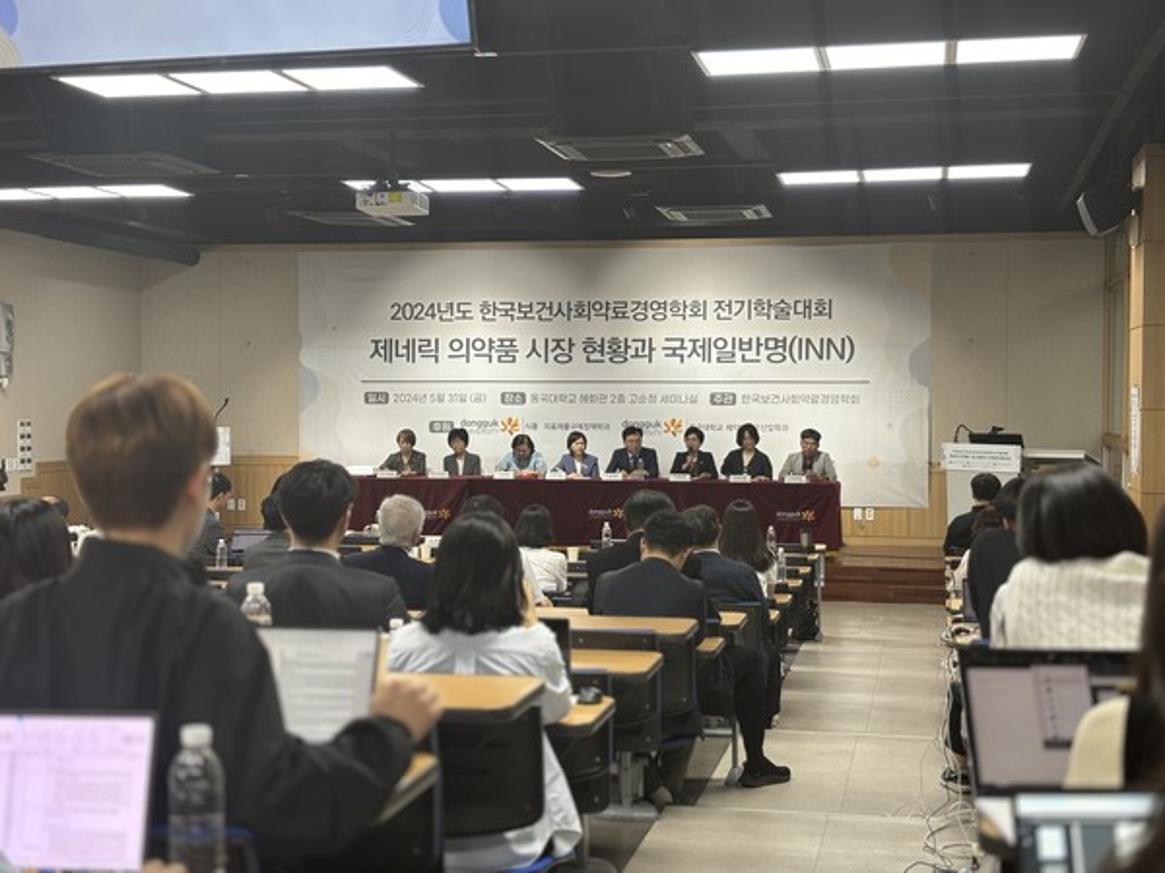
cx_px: 582
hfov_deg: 36.8
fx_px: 1750
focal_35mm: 52
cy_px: 436
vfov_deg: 28.0
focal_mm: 5.96
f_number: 1.6
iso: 40
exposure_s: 1/60
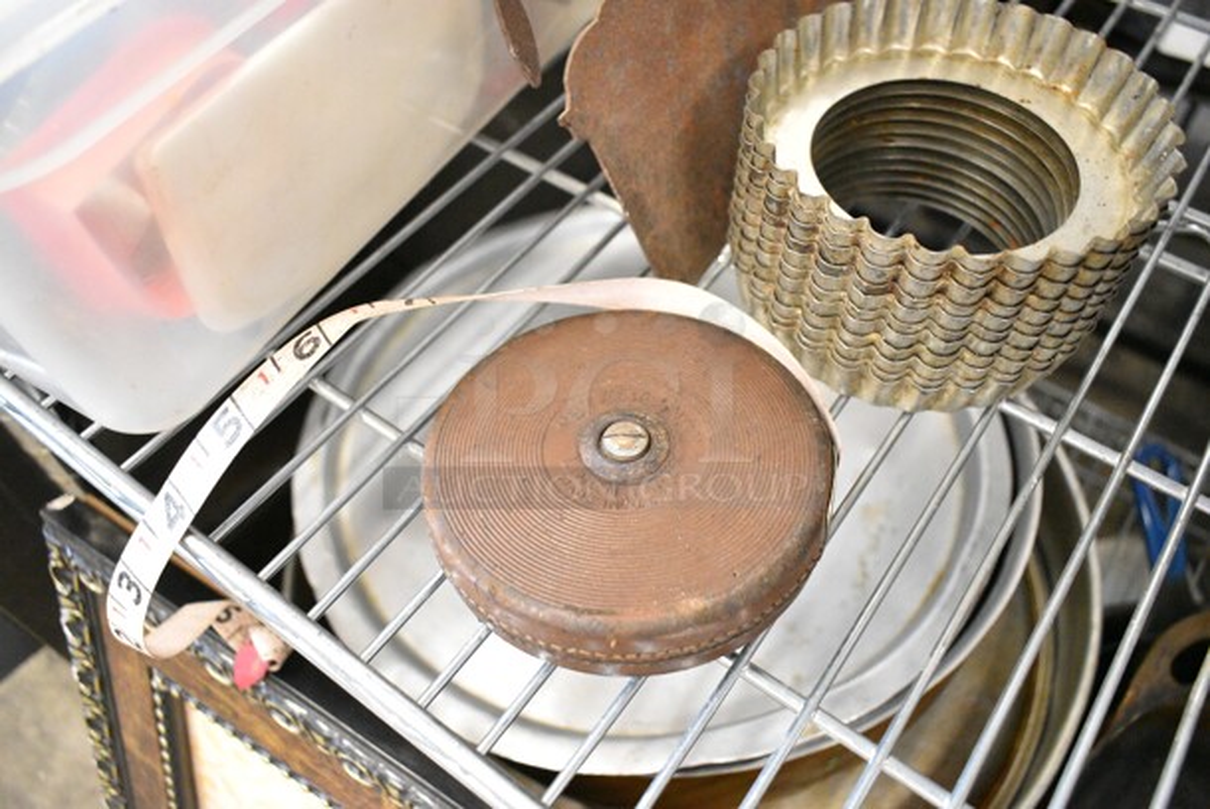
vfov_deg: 43.7
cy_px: 404
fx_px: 1009
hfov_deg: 61.9
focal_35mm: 30
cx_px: 605
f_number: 4
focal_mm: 20
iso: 6400
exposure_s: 1/60
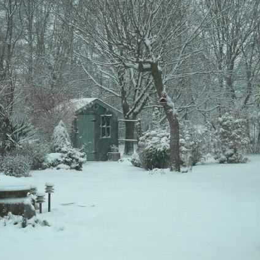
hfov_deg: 13.2
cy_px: 124
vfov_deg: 13.2
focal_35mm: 132
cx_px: 150
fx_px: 1122
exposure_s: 1/67
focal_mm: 17.1
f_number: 4.7
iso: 400
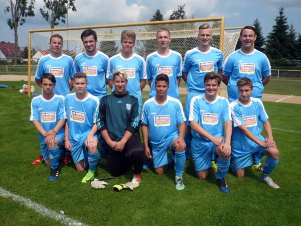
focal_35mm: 35
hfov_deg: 52.6
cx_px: 150
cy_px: 113
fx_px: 304
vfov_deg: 40.7
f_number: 8
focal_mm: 5.8
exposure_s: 1/400
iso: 100
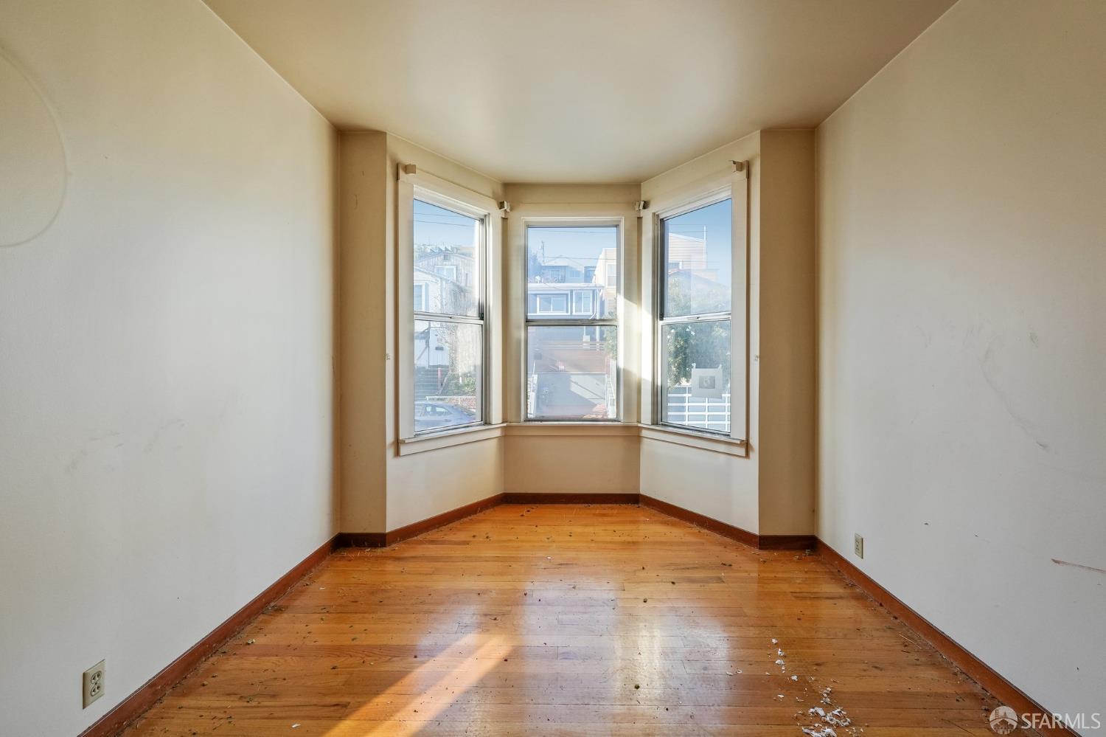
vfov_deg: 81.2
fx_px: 430
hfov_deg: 104.3
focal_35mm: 14
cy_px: 368
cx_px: 553
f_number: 8
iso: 500
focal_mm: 14
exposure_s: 1/100
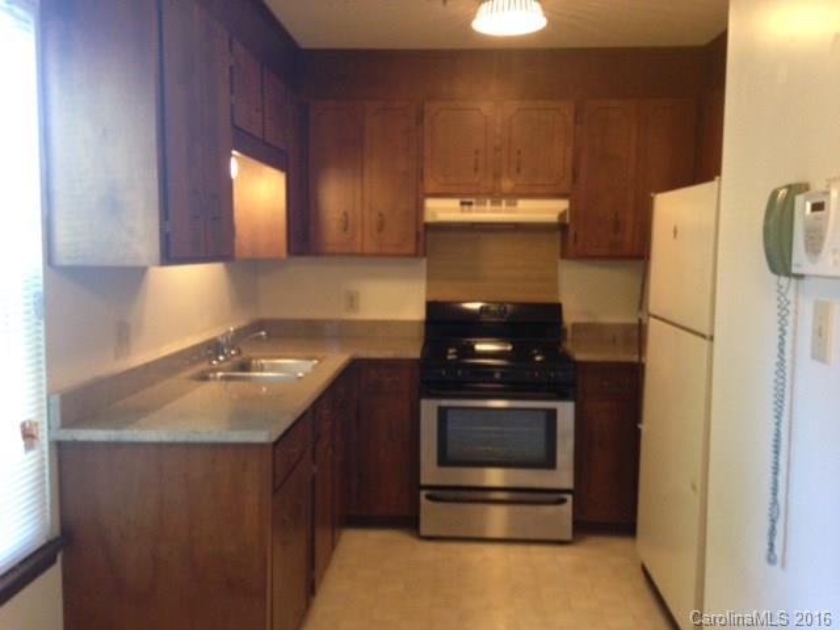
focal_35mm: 33
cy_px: 315
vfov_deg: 42.9
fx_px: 801
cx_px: 420
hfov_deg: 55.4
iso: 250
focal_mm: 4.12
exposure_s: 1/20
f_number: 2.4
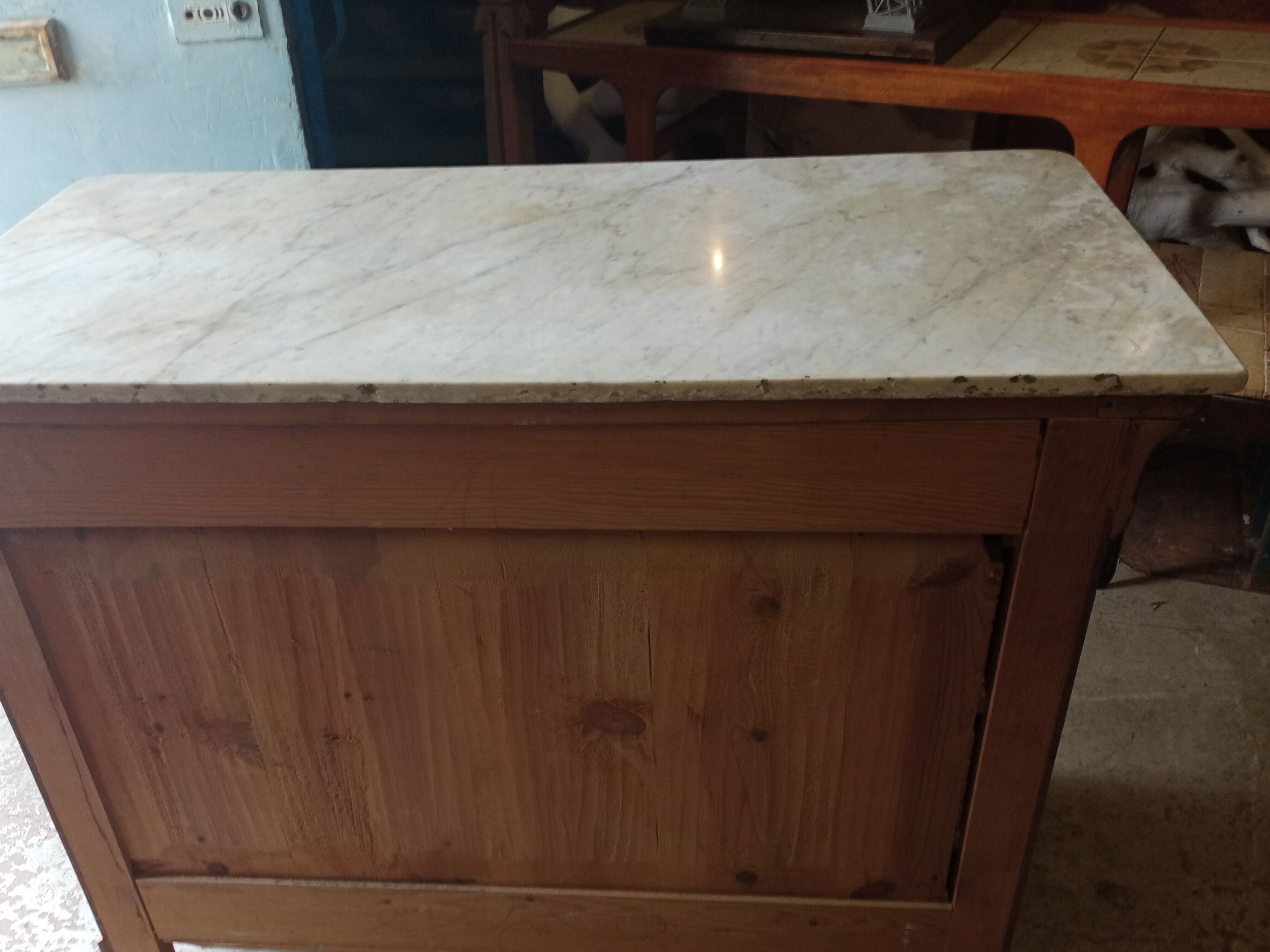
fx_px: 1174
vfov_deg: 44.1
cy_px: 539
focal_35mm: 32
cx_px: 588
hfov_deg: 56.8
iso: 142
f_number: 1.8
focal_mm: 4.05
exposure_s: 1/33.3
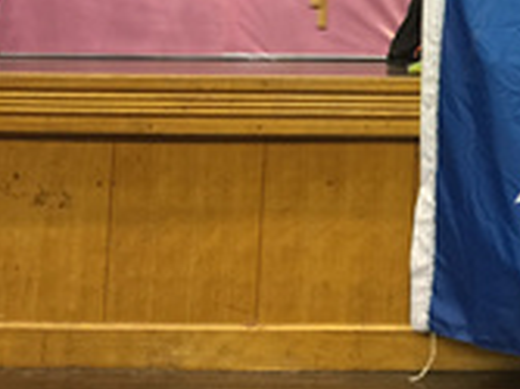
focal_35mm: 87
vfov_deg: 16.2
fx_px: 1306
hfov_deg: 19.7
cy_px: -92
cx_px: 769
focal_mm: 4.15
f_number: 2.2
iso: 50
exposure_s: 1/17
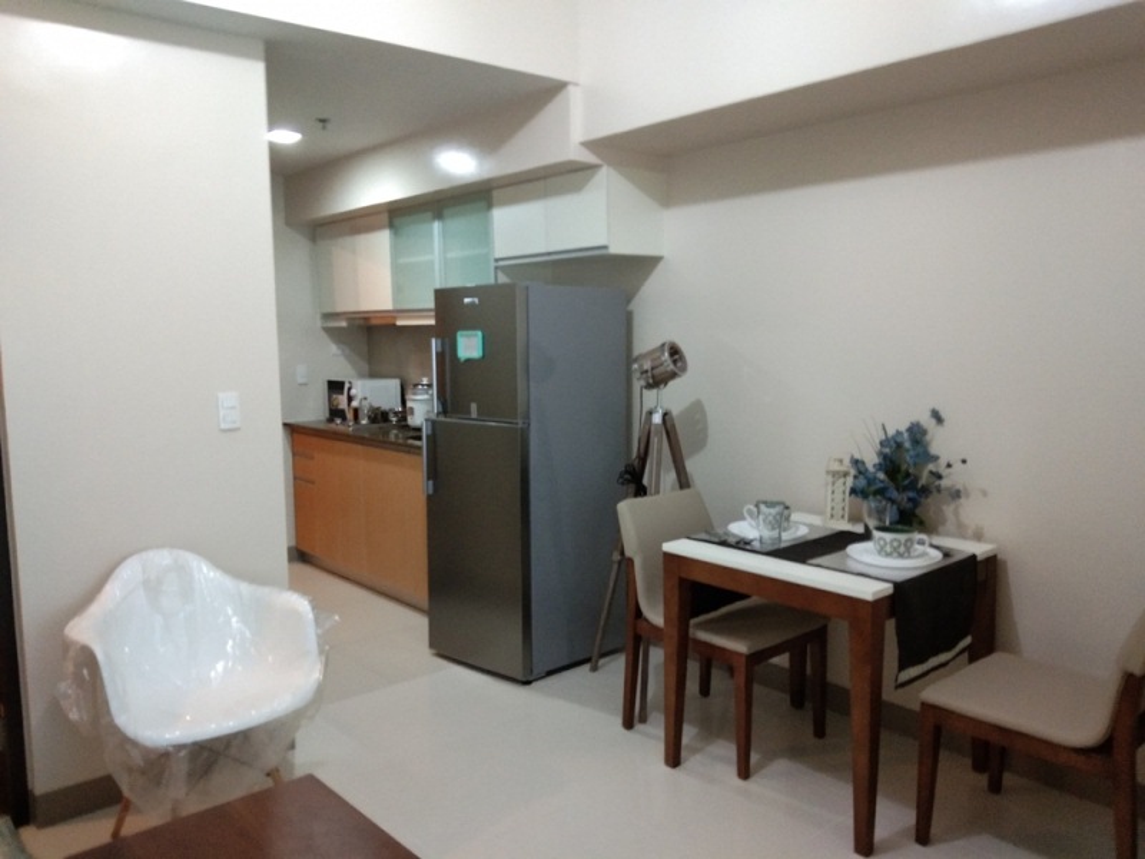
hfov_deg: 58.4
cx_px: 572
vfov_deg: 45.4
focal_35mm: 31
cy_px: 430
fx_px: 1025
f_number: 2.2
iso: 500
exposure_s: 1/14.3
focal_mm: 3.69
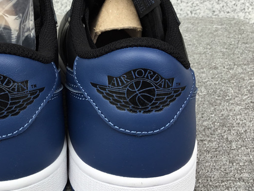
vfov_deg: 27.0
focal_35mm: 54
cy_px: 91
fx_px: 396
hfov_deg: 34.9
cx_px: 70
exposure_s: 1/101
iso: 25
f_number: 2.4
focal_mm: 3.3
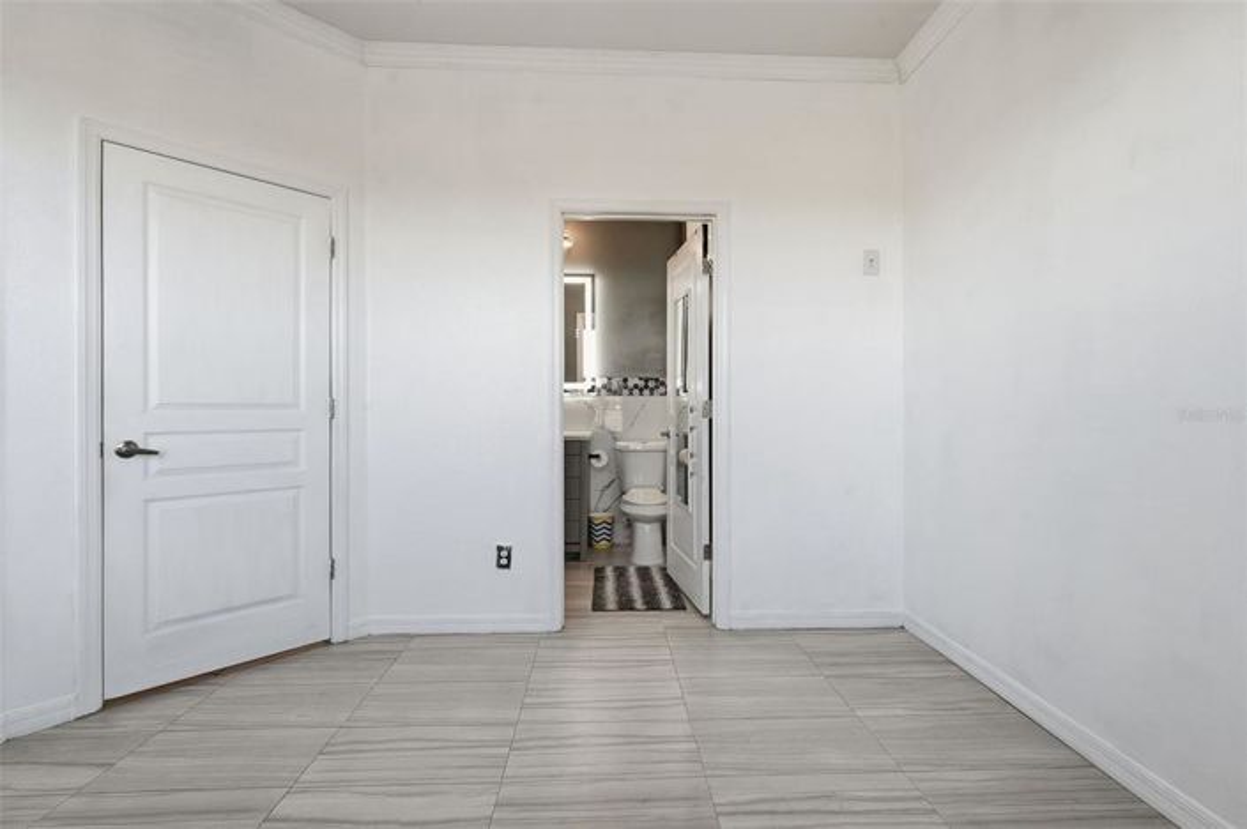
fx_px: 554
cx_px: 624
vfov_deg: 73.7
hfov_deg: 96.8
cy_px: 414
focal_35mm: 16
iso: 250
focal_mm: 16
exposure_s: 1/125
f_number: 9
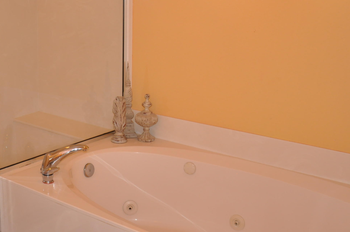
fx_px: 495
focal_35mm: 51
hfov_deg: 38.3
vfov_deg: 26.3
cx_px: 104
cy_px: 77
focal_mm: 22
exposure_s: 1/60
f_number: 3.8
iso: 800
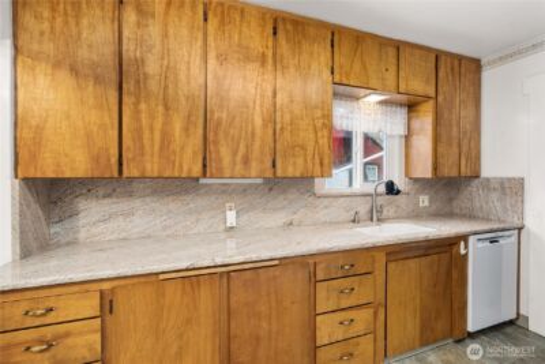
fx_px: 227
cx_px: 272
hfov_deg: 100.4
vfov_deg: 77.4
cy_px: 182
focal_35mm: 15
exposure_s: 1/60
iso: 320
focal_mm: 15
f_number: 7.1
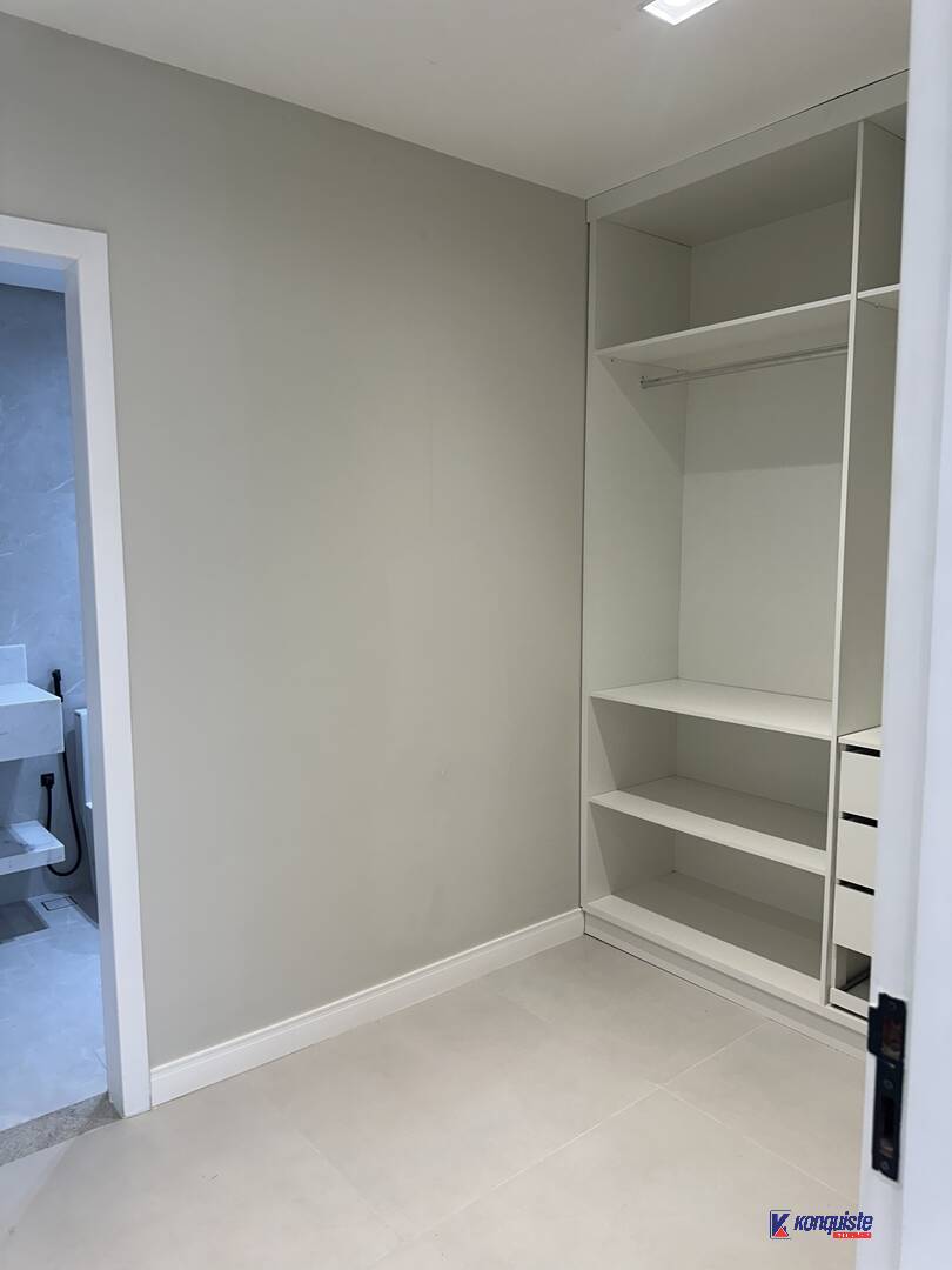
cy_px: 635
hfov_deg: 56.8
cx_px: 476
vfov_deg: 71.6
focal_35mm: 24
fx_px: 880
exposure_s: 1/120
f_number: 1.78
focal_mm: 6.86
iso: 100
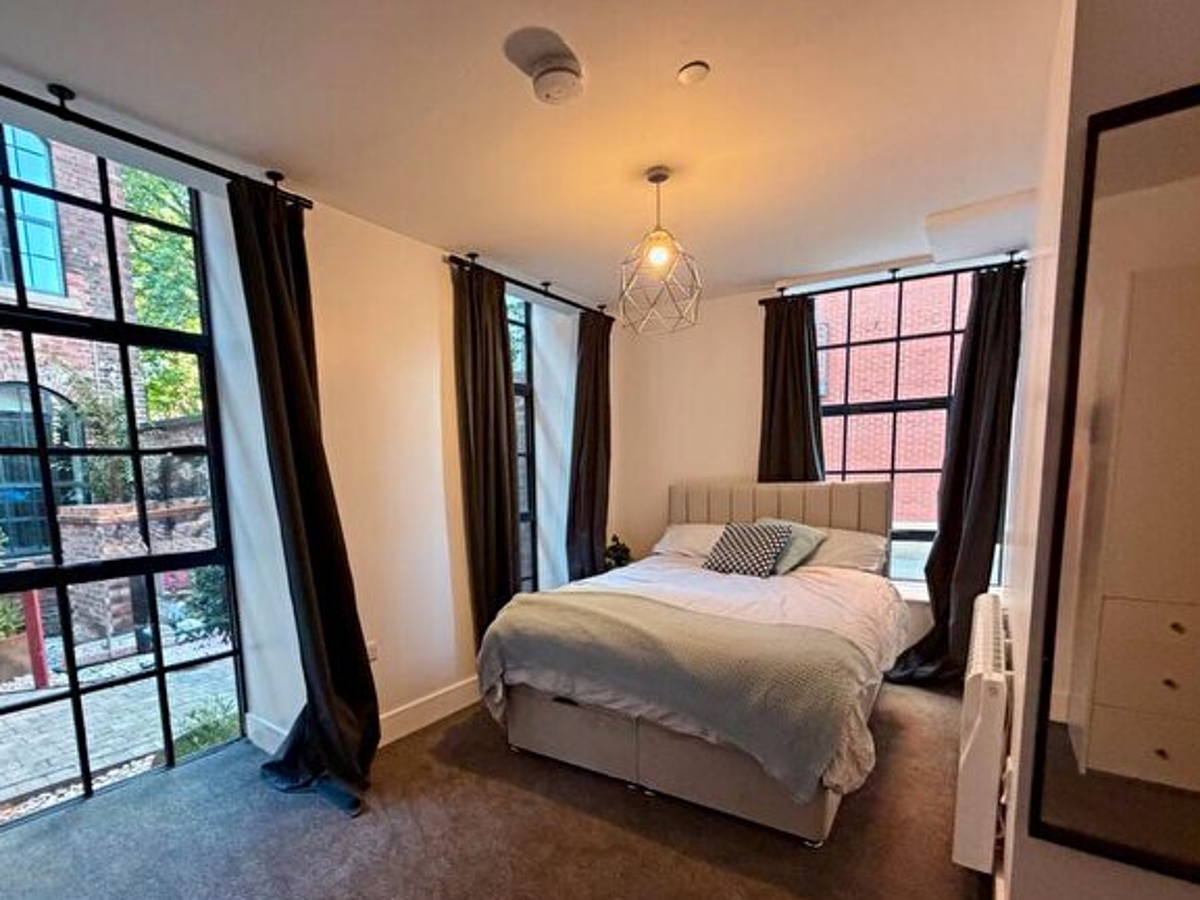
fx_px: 589
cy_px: 541
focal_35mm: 17
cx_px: 554
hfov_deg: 90.9
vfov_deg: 73.9
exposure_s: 1/50
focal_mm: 2.22
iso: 400
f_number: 2.2
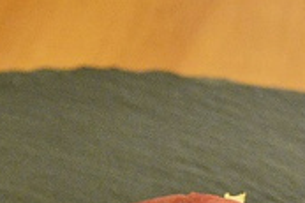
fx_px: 1769
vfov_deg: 6.4
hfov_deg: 9.9
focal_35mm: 209
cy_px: 410
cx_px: 145
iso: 2800
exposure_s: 1/30
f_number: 4.2
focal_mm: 32
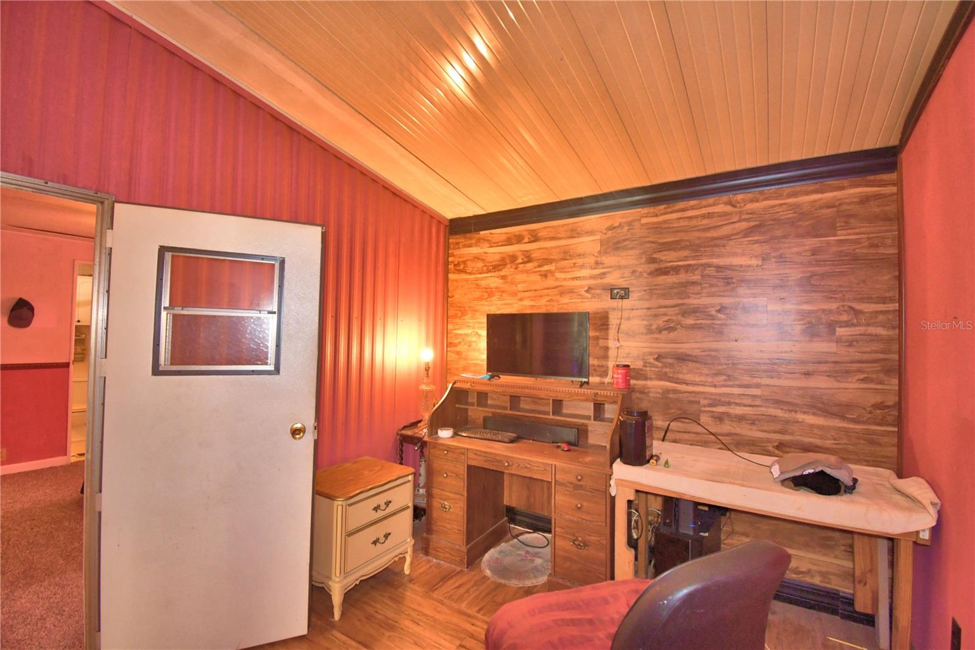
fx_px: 406
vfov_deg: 77.3
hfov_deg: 100.4
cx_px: 488
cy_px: 325
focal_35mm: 15
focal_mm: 10
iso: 1250
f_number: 4.5
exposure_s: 1/30
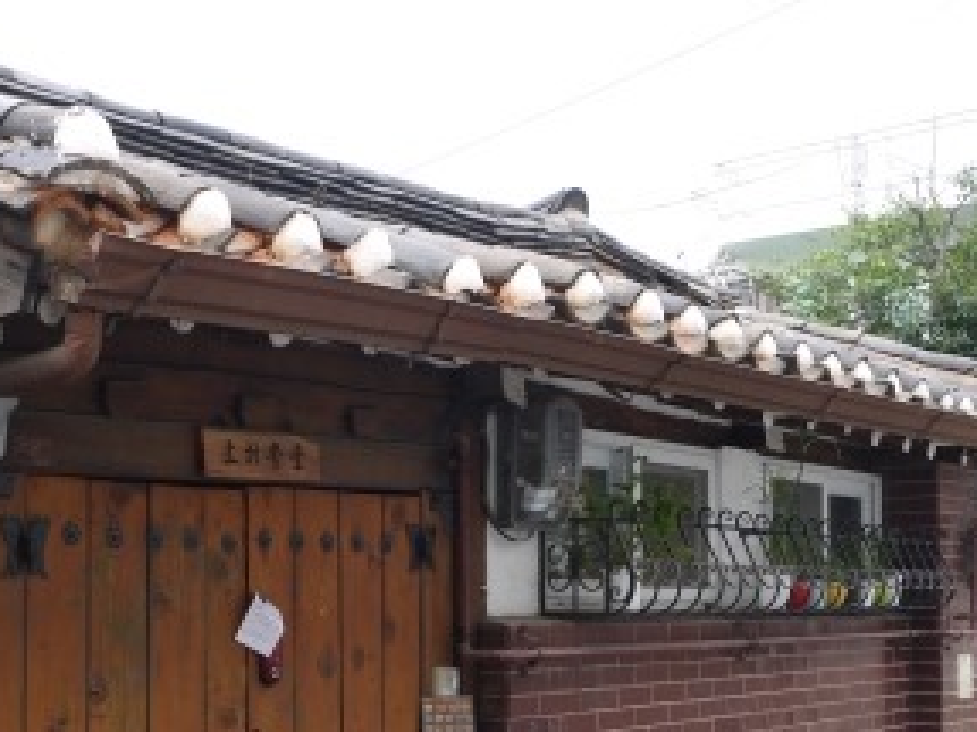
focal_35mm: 50
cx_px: 364
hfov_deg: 38.0
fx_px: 1411
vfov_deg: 28.7
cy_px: 541
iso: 160
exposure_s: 1/200
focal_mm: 16
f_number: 5.6
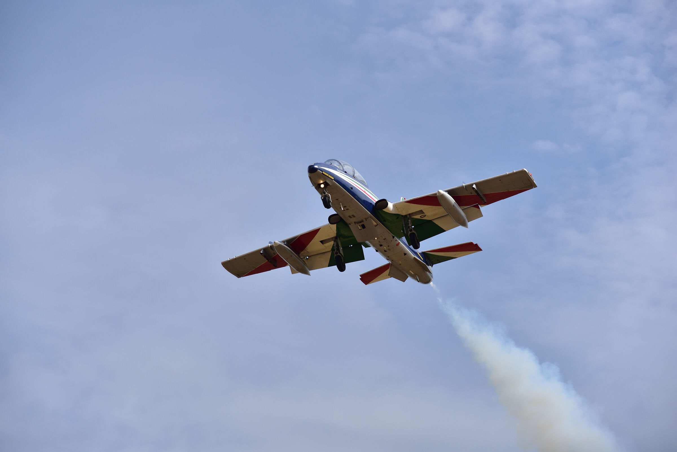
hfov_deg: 17.1
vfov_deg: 11.4
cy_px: 226
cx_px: 338
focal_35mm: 120
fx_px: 2257
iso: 640
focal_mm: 120
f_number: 5
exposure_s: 1/4000
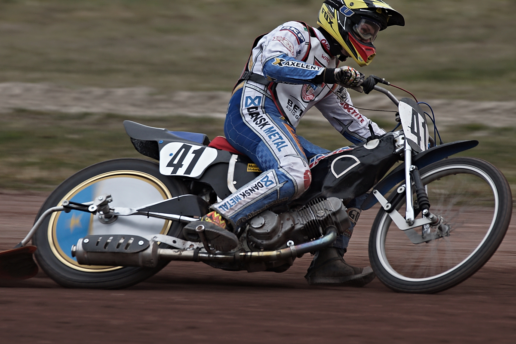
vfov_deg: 3.1
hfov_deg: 4.6
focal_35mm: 450
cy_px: 172
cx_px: 258
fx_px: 6449
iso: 200
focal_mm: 300
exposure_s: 1/400
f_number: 6.3
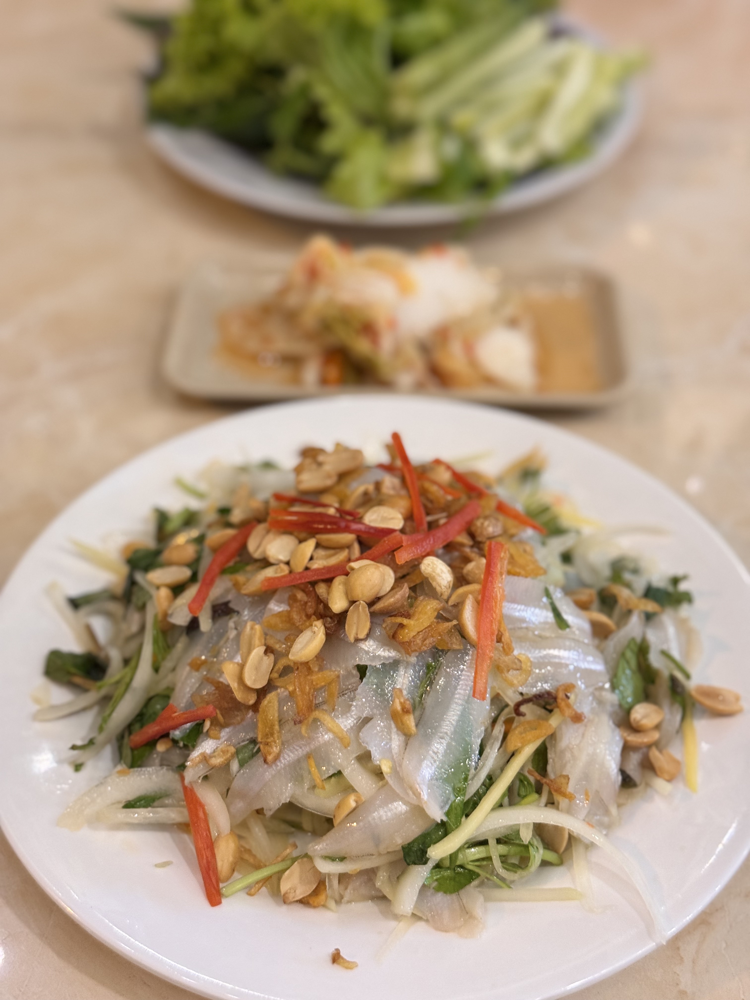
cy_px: 500
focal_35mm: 48
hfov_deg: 30.3
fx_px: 1387
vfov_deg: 39.7
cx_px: 375
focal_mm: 6.76
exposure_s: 1/33
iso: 200
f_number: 1.78
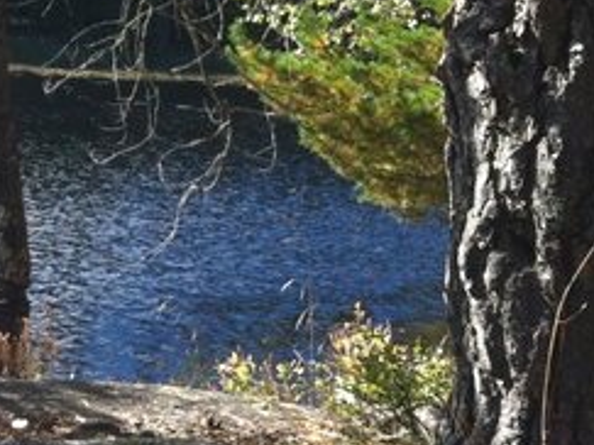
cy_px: 27
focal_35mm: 115
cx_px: -330
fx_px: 1972
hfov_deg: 15.6
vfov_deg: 12.7
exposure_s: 1/437
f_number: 2.8
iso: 80
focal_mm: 3.85
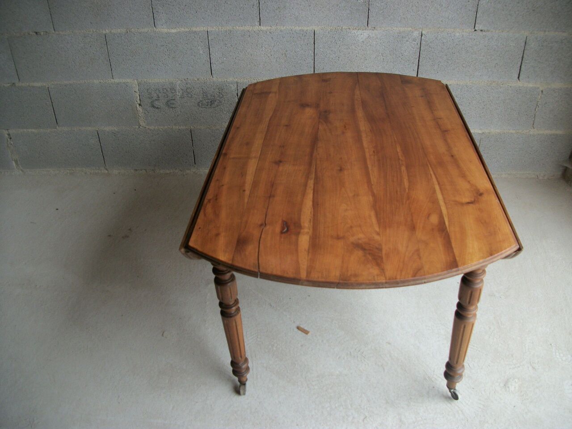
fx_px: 529
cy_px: 214
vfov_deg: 44.2
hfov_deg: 56.8
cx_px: 286
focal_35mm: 32
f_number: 2.9
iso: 80
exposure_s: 1/125
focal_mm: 5.7
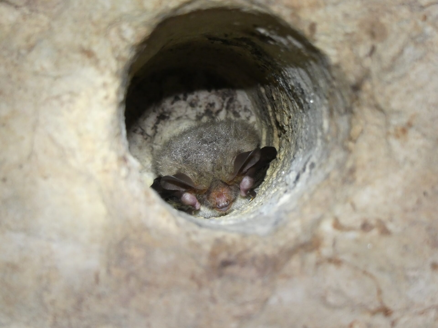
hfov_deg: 7.9
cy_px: 164
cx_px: 219
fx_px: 3163
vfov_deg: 5.9
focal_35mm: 250
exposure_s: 1/80
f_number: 5.5
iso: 800
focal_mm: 44.8
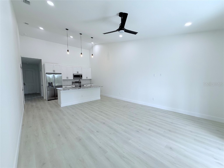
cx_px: 112
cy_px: 84
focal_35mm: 14
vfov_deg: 85.7
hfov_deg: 102.1
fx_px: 91
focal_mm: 2.22
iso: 64
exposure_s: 1/99
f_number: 2.2
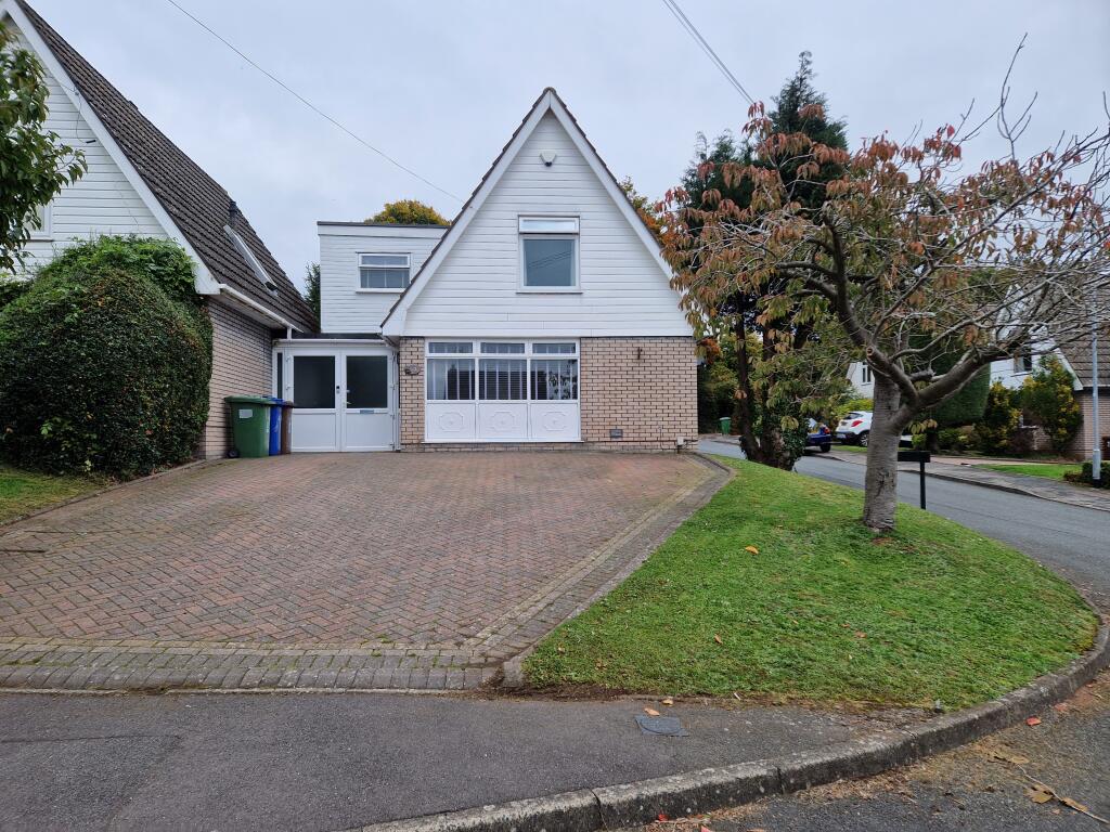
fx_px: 738
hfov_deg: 73.9
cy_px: 416
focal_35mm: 23
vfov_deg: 58.9
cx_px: 555
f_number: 1.8
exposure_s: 1/730
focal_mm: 5.4
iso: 50
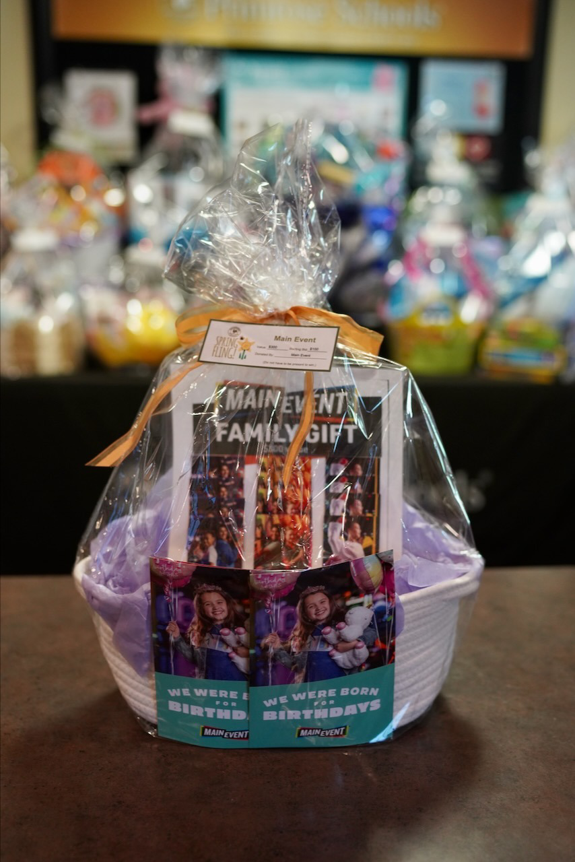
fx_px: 838
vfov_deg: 54.4
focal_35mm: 35
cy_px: 431
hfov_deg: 37.9
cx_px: 288
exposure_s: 1/160
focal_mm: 35
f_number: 2
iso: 2000
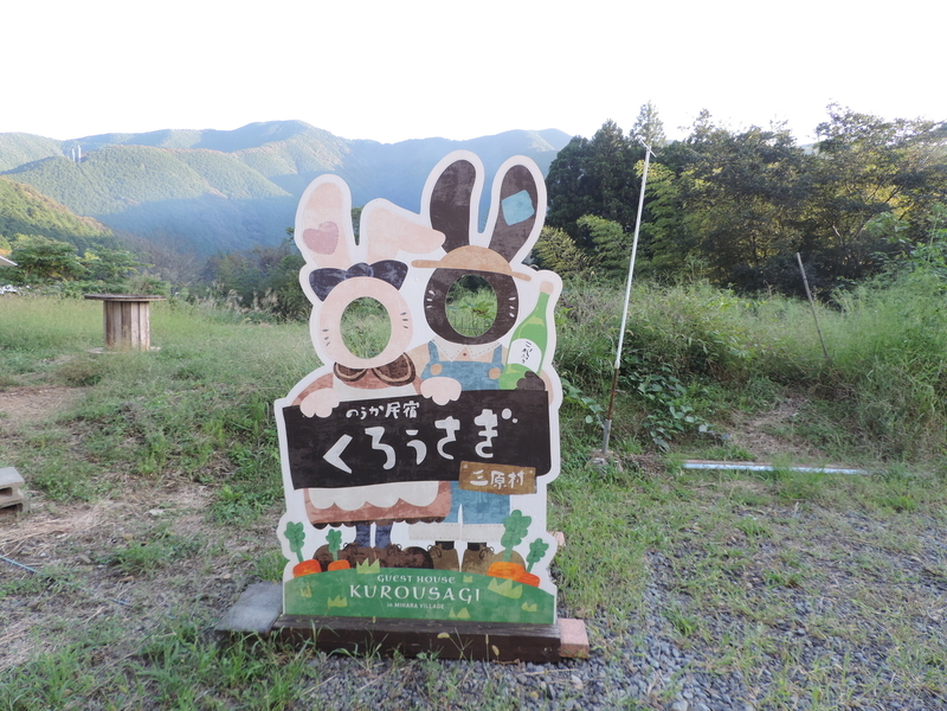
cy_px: 356
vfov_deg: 56.8
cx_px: 474
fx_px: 657
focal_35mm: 24
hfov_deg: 71.6
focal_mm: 4.3
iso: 80
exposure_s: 1/60
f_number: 3
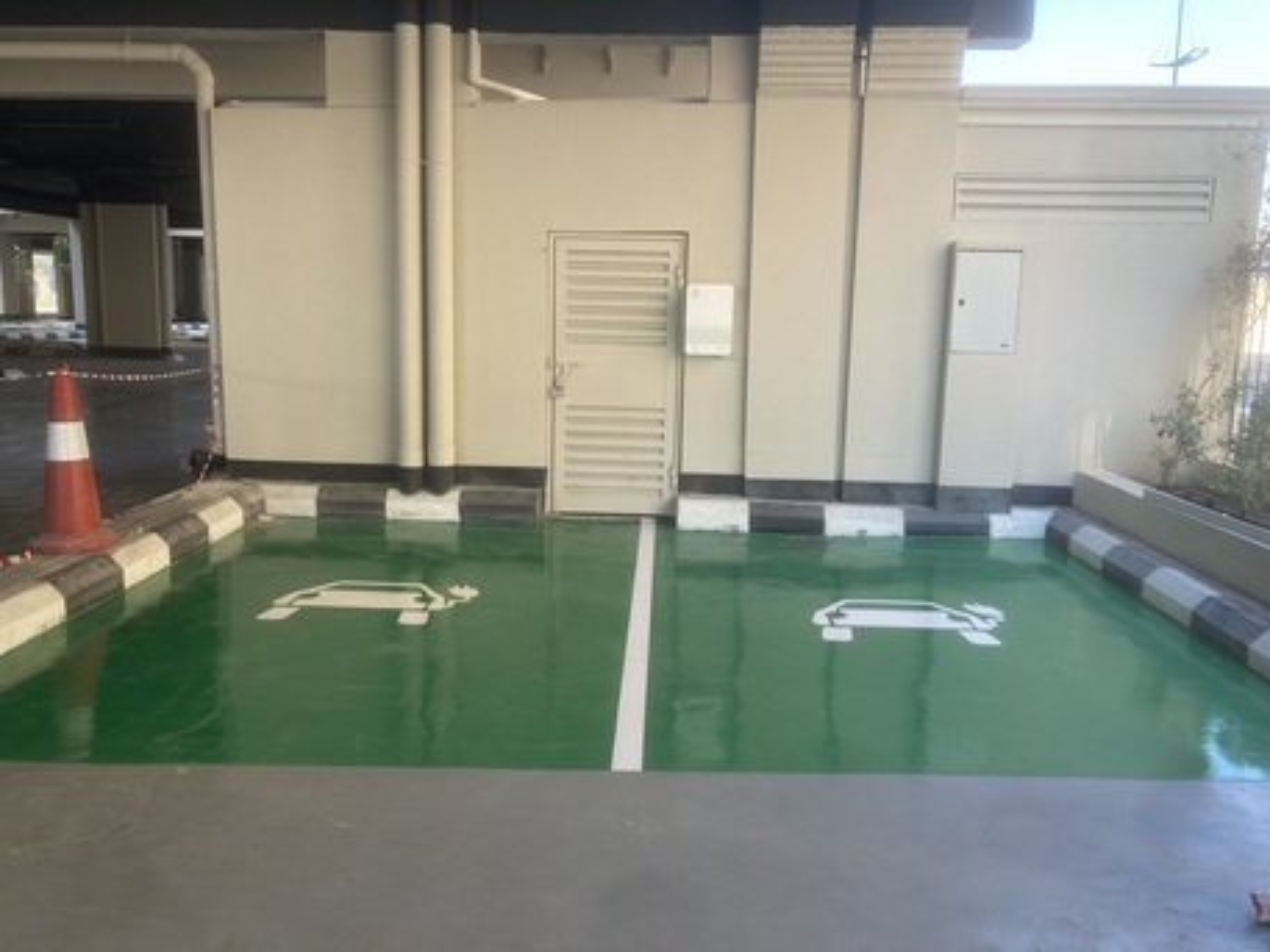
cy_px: 476
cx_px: 635
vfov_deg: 49.8
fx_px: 1028
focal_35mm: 28
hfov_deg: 63.4
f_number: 1.8
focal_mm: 3.99
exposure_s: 1/121
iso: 20
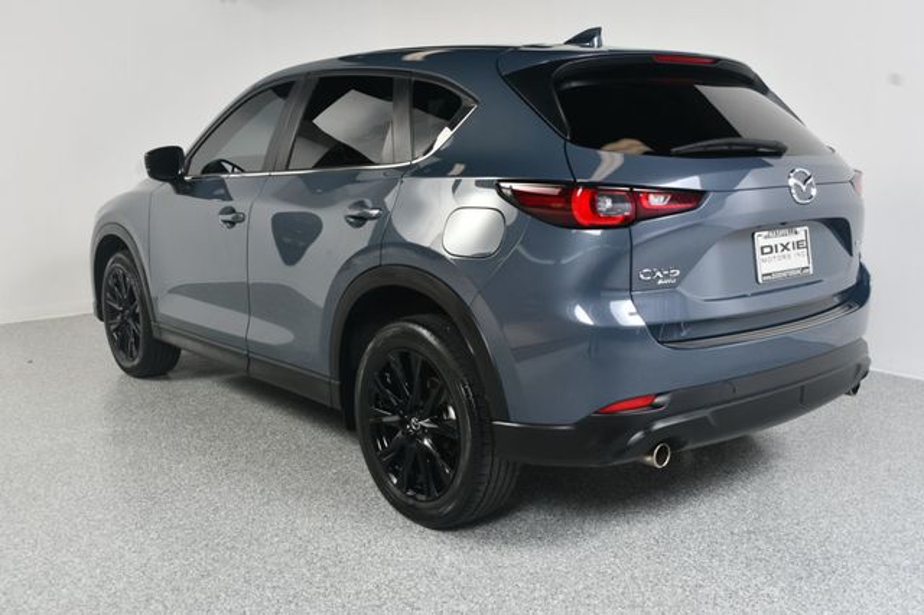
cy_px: 308
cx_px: 462
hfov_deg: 53.2
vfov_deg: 36.8
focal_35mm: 36
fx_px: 923
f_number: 9
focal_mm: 24
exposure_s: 1/160
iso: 100
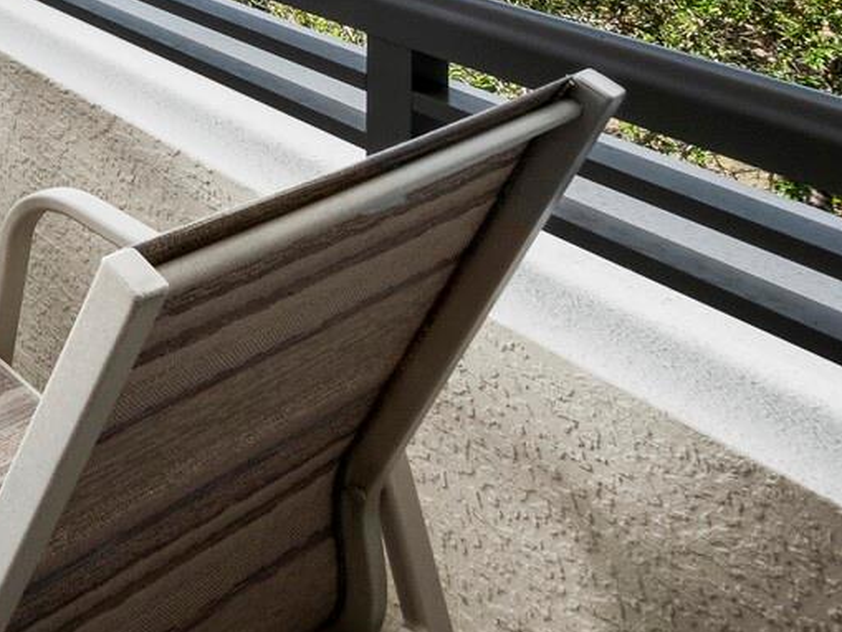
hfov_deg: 29.7
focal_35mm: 44
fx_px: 1071
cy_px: -348
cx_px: -361
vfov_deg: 24.5
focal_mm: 7
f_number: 11
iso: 400
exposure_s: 1/100
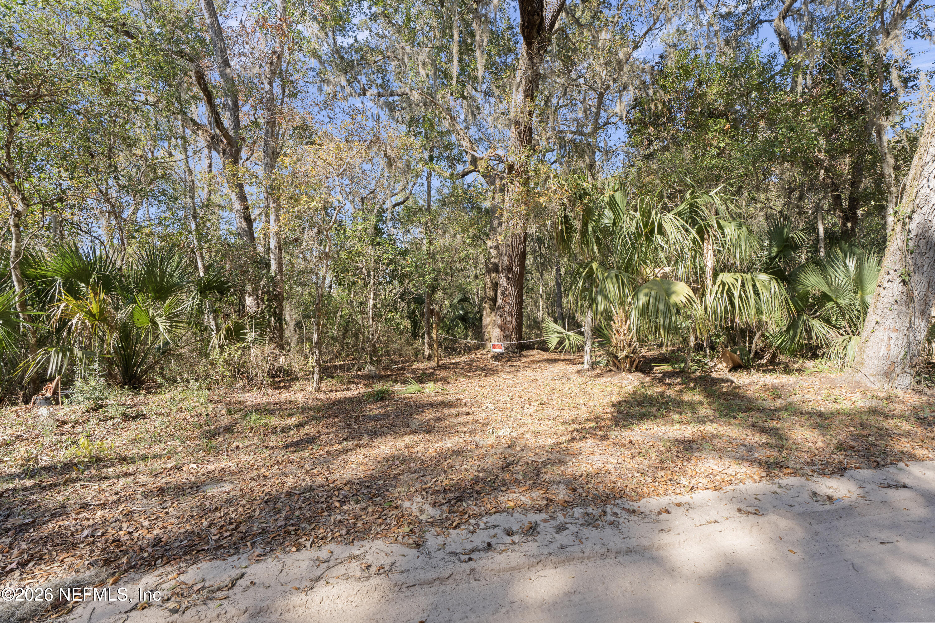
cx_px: 468
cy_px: 312
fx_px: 416
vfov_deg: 73.7
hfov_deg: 96.7
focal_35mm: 16
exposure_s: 1/100
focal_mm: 16
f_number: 8
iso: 640
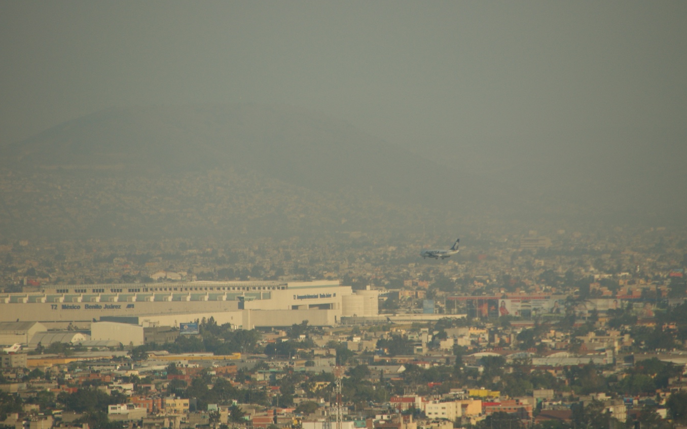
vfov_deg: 2.9
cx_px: 358
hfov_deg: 4.7
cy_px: 236
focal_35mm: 451
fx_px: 8444
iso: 160
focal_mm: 250
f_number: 6.3
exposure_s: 1/400
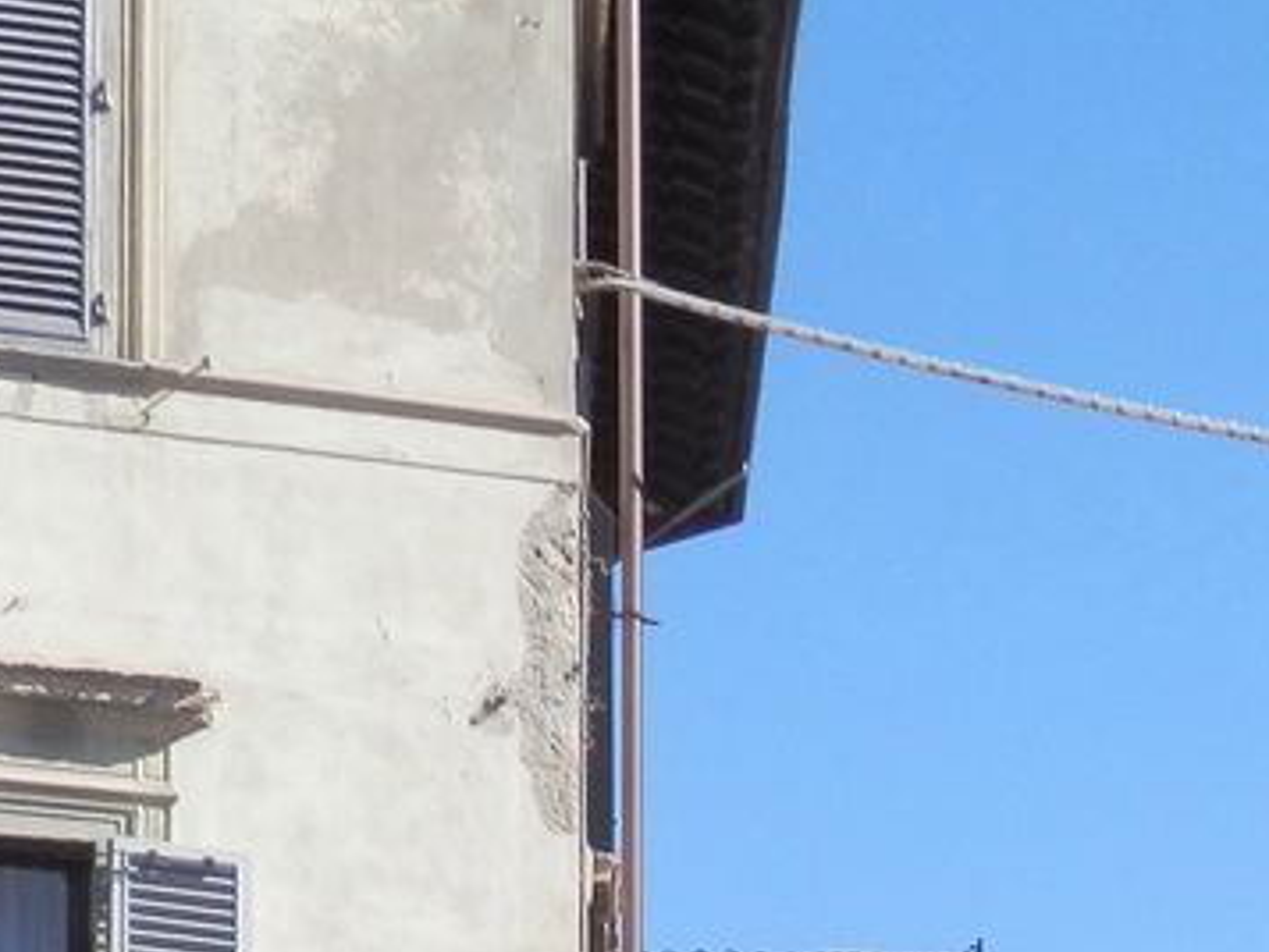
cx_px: 1283
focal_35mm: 148
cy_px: 2117
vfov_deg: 9.2
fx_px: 5427
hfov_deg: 13.2
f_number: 3.4
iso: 80
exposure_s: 1/640
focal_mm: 6
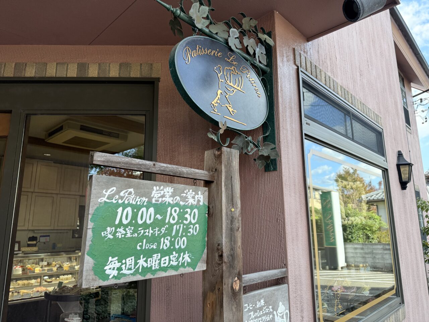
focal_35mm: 24
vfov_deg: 56.8
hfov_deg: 71.6
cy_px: 161
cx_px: 214
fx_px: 297
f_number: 1.78
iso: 80
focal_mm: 6.76
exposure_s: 1/607
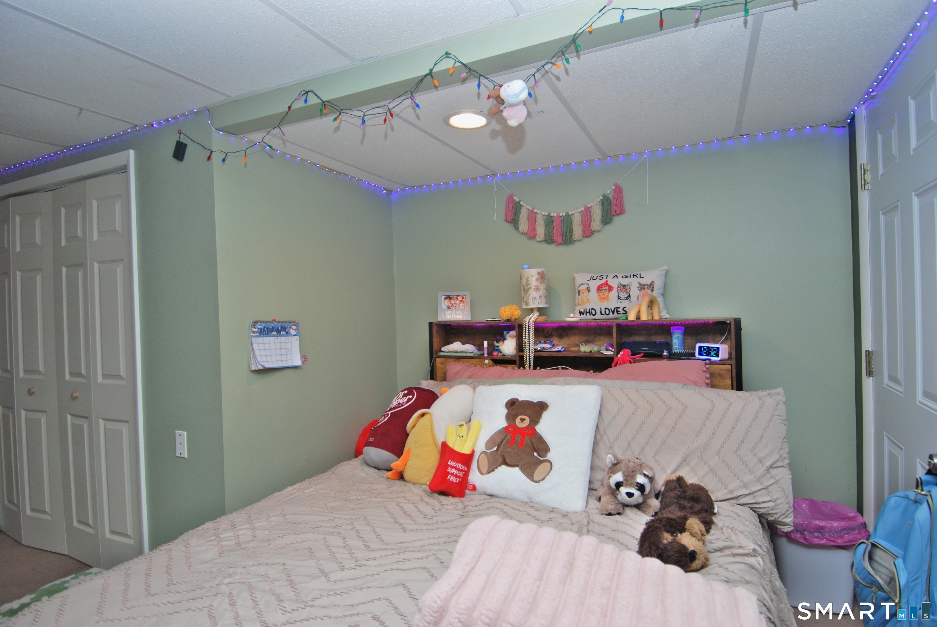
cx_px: 468
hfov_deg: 89.9
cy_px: 314
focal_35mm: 18
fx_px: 469
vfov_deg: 67.5
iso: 200
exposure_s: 1/60
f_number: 4
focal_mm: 12
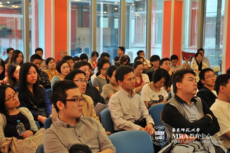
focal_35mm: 69
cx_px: 115
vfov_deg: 19.7
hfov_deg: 29.3
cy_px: 76
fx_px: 440
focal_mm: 46
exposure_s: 1/15
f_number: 4.5
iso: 400
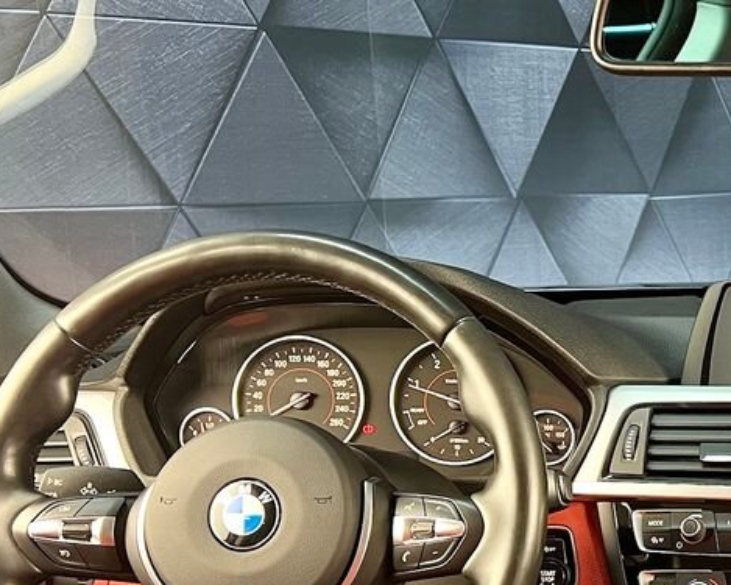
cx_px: 826
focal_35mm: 65
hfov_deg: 26.6
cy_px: 477
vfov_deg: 23.1
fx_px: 1406
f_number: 1.5
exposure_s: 1/50
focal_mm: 5.7
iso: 200
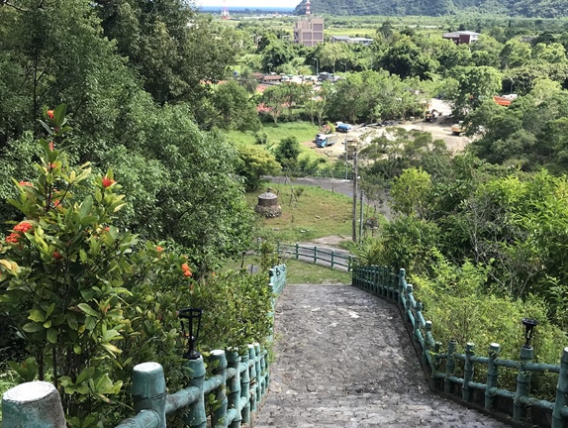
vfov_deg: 36.7
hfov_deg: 47.6
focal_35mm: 39
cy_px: 266
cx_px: 330
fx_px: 641
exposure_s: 1/520
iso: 20
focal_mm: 3.99
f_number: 1.8
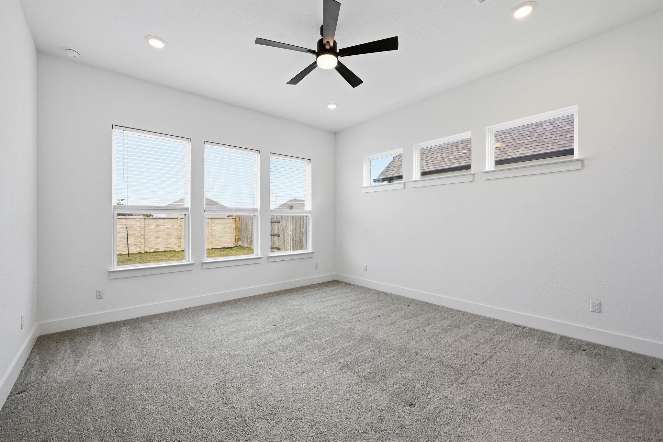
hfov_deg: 100.4
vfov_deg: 77.3
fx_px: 276
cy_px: 221
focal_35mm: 15
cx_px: 332
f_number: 8
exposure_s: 1/50
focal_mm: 15
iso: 100
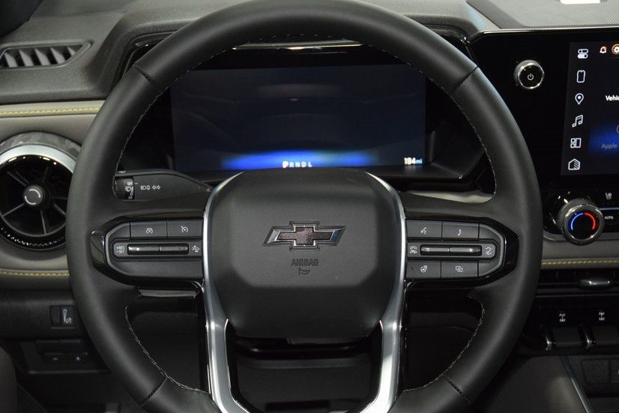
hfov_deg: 34.7
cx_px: 305
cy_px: 238
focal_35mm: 58
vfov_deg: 23.5
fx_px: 991
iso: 2200
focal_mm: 31
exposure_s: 1/50
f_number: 4
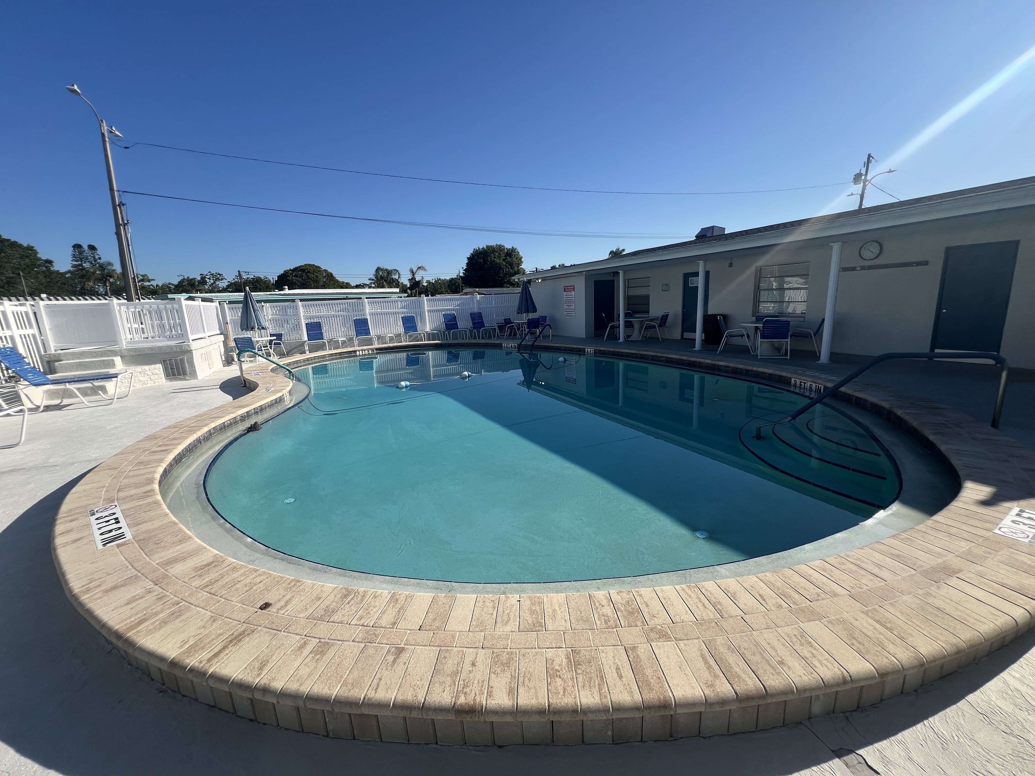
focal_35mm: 13
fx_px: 389
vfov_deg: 89.9
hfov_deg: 106.2
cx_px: 518
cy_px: 388
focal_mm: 1.57
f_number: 1.8
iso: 32
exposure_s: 1/1488
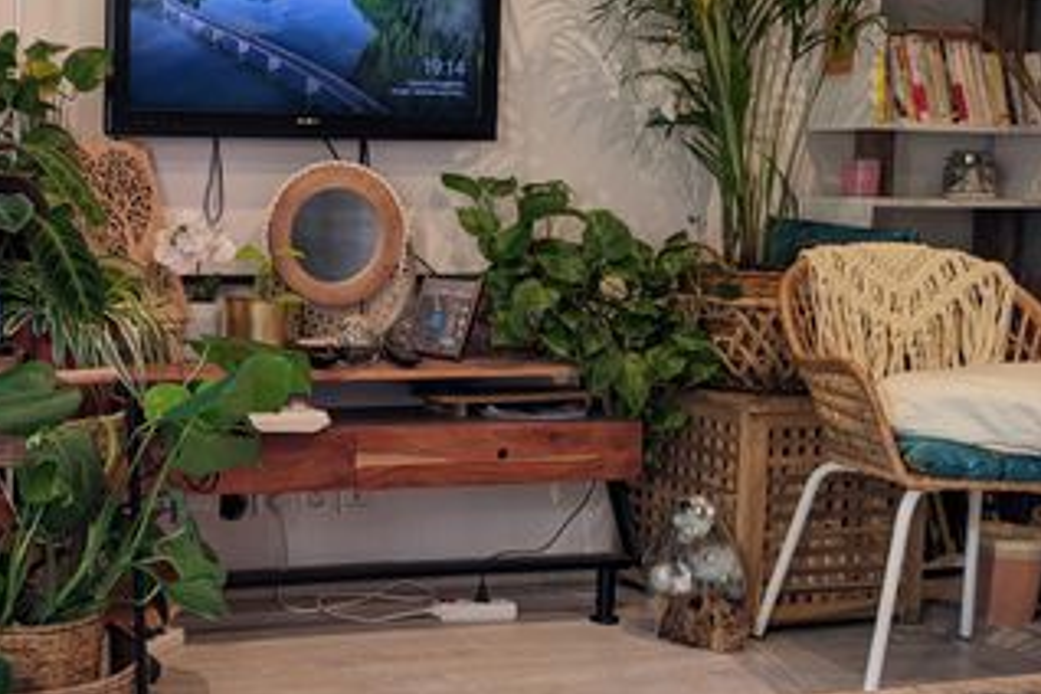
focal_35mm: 53
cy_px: 262
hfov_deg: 34.9
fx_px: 1532
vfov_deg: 25.4
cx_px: 65
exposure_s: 1/25
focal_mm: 4.44
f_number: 1.8
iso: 73
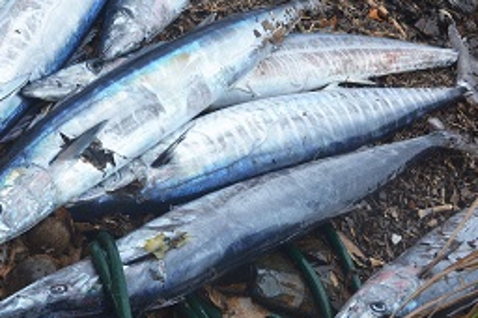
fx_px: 1206
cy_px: 27
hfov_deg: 22.3
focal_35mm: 91
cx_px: 153
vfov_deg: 14.8
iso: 180
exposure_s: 1/250
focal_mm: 31
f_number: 8
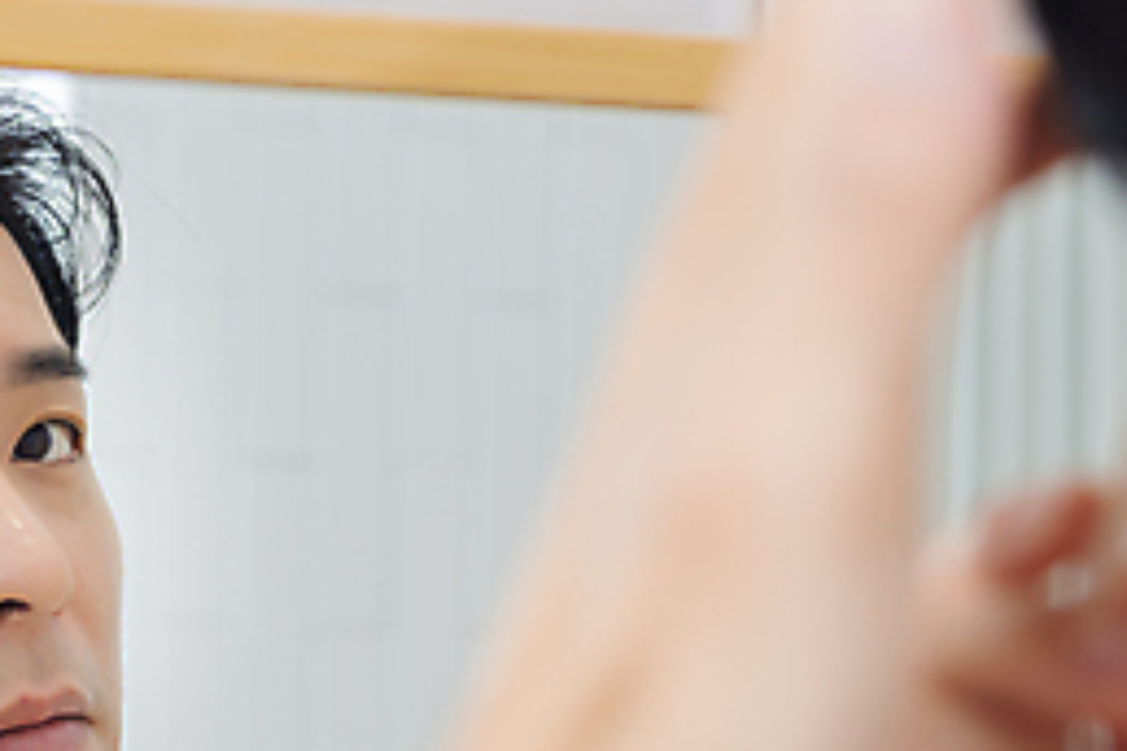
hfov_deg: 12.6
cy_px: 856
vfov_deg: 8.3
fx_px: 5102
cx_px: 293
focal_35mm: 163
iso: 100
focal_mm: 70
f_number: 5
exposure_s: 1/100
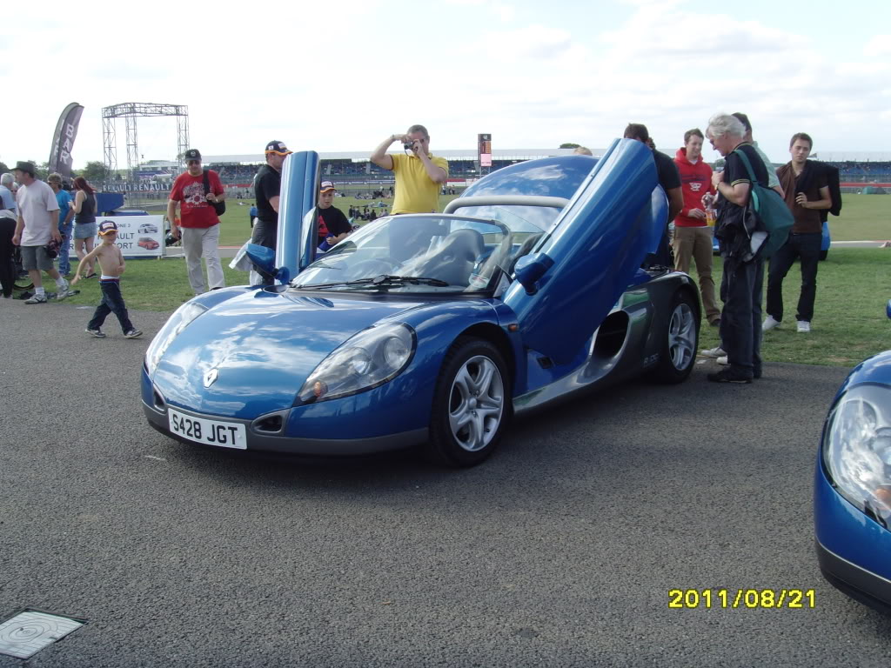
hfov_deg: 47.9
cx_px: 446
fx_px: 1004
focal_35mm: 39
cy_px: 334
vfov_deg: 36.8
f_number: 6.3
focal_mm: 6.6
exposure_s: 1/125
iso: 80
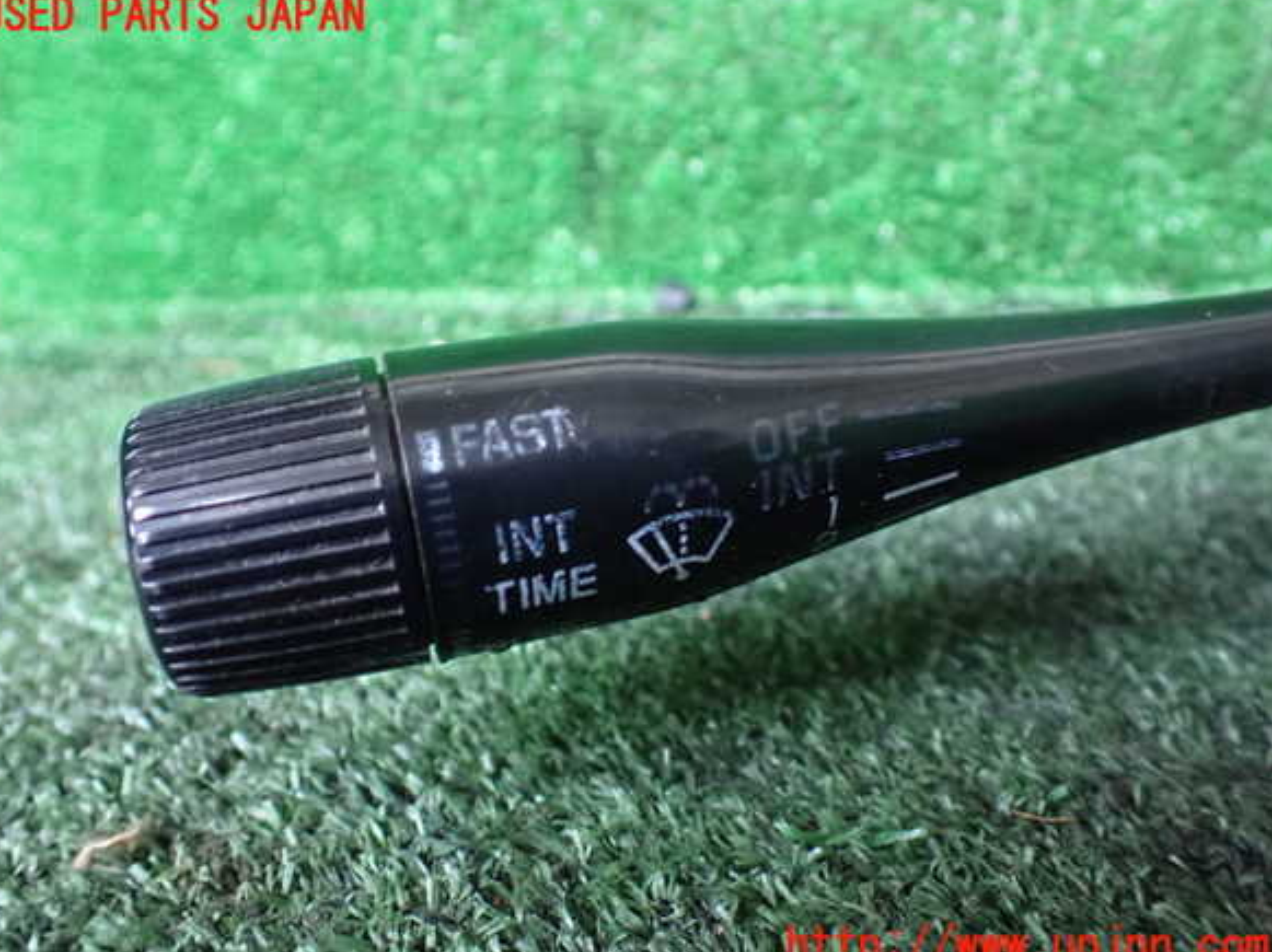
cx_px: 624
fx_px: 1138
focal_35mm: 31
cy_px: 481
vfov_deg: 45.4
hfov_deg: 58.4
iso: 1250
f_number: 2.3
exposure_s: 1/30
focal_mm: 5.4
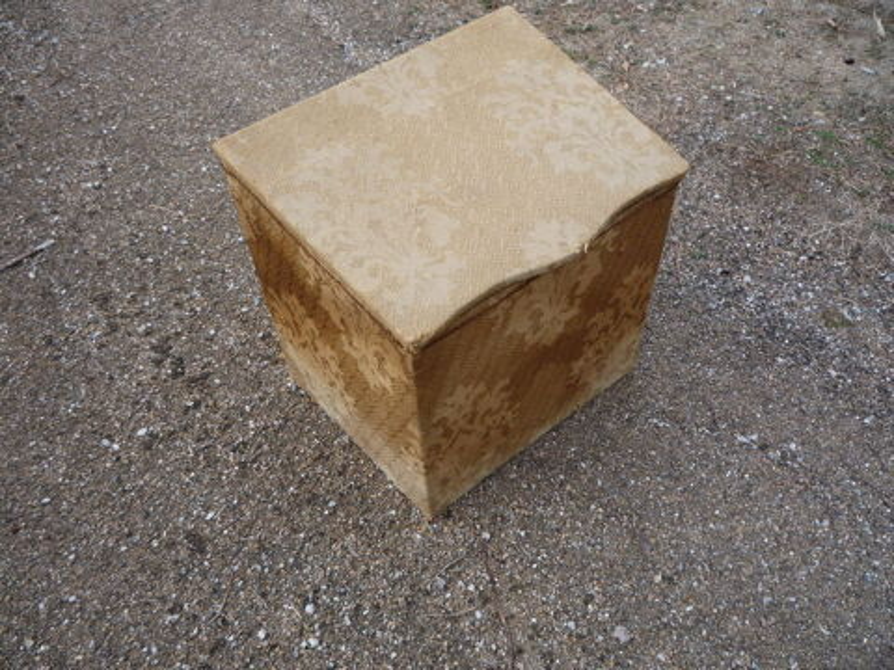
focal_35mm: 30
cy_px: 335
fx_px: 775
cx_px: 447
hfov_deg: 60.0
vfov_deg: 46.8
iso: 100
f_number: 4
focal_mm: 5.2
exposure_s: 1/250
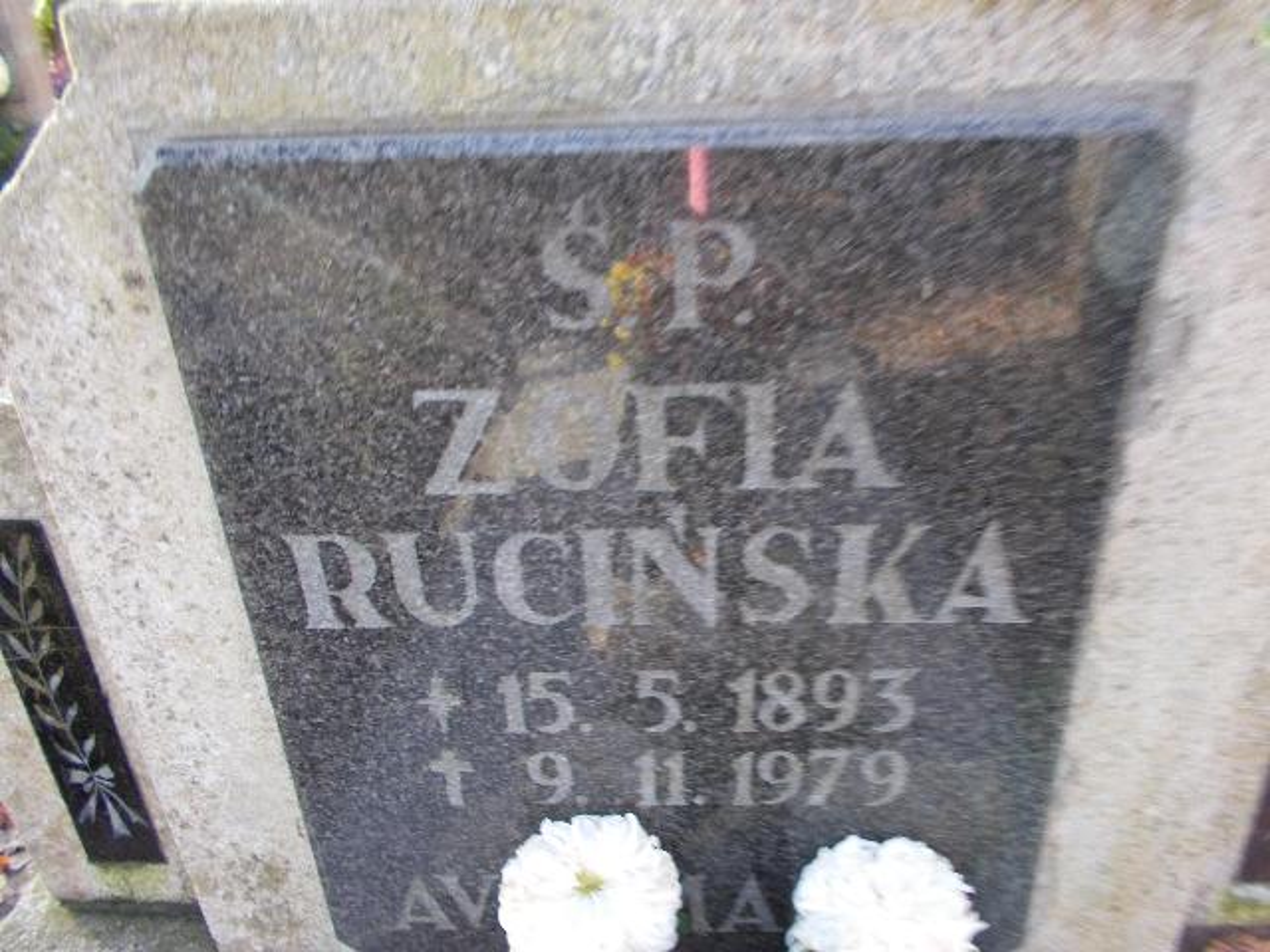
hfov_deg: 67.3
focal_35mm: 26
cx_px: 635
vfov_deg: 53.1
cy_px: 476
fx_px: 954
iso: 80
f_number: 3.2
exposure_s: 1/25
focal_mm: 4.6
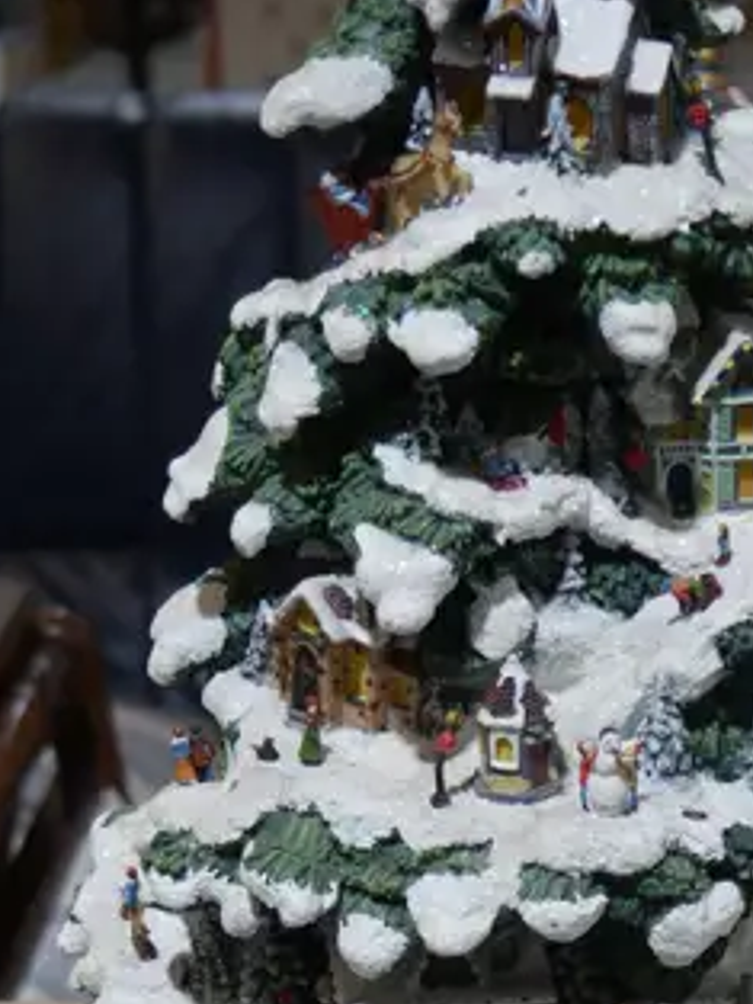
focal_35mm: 98
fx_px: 2840
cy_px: 1293
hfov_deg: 15.0
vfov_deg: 18.7
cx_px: 550
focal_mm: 15
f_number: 3.6
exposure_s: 1/100
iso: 200
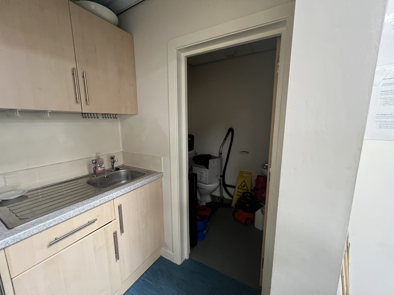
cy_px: 148
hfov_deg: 106.2
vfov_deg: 89.9
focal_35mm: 13
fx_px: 148
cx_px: 197
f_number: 1.8
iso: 800
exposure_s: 1/50
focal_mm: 1.57
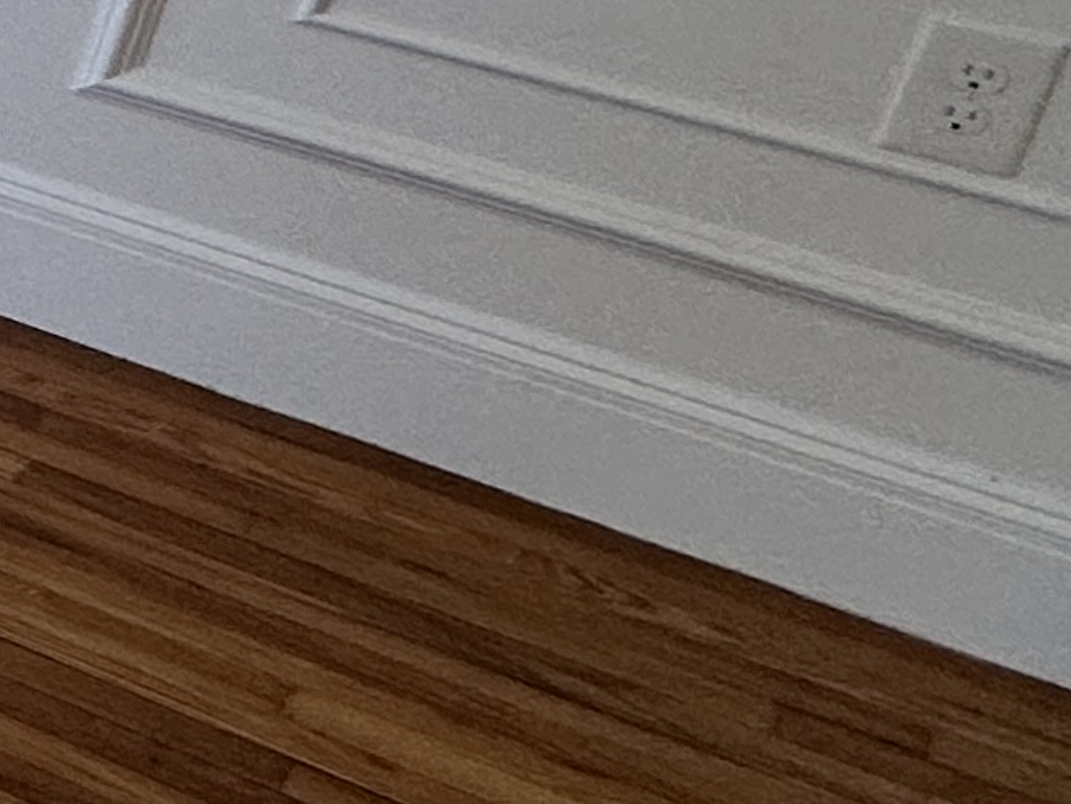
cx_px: -2103
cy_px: -162
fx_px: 2755
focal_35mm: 89
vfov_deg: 16.0
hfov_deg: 11.7
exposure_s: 1/120
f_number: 2.2
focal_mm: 2.22
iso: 100
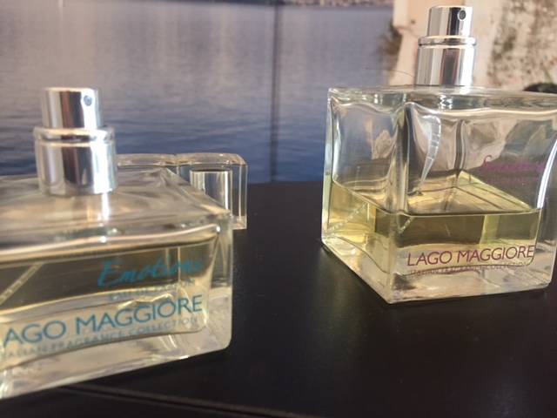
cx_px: 278
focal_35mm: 29
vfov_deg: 48.2
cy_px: 209
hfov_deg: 61.7
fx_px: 467
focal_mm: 4.15
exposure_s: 1/33
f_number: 2.2
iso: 200
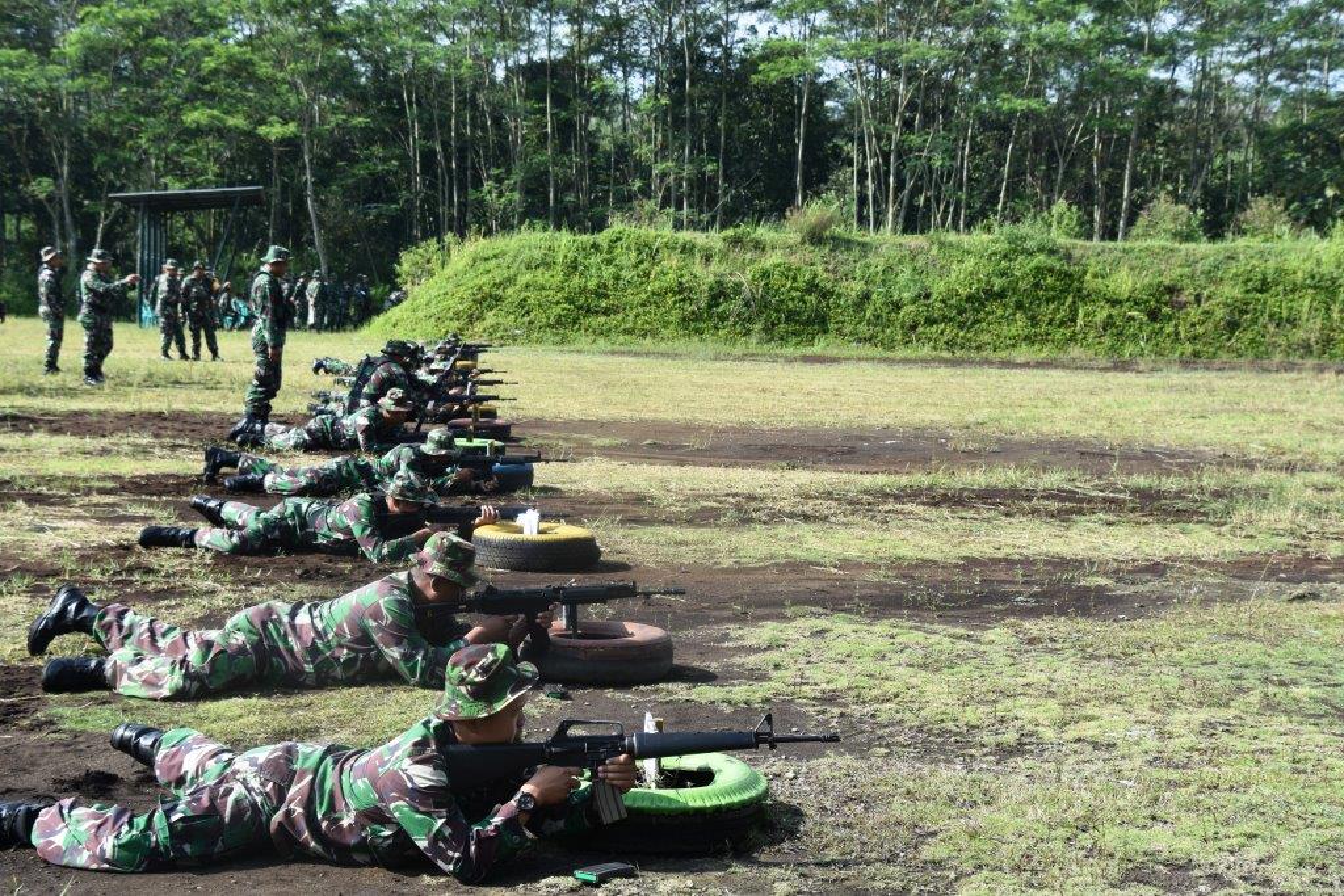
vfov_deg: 22.6
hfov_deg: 33.4
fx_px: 2240
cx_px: 672
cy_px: 448
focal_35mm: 60
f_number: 8
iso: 280
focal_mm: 40
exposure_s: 1/500
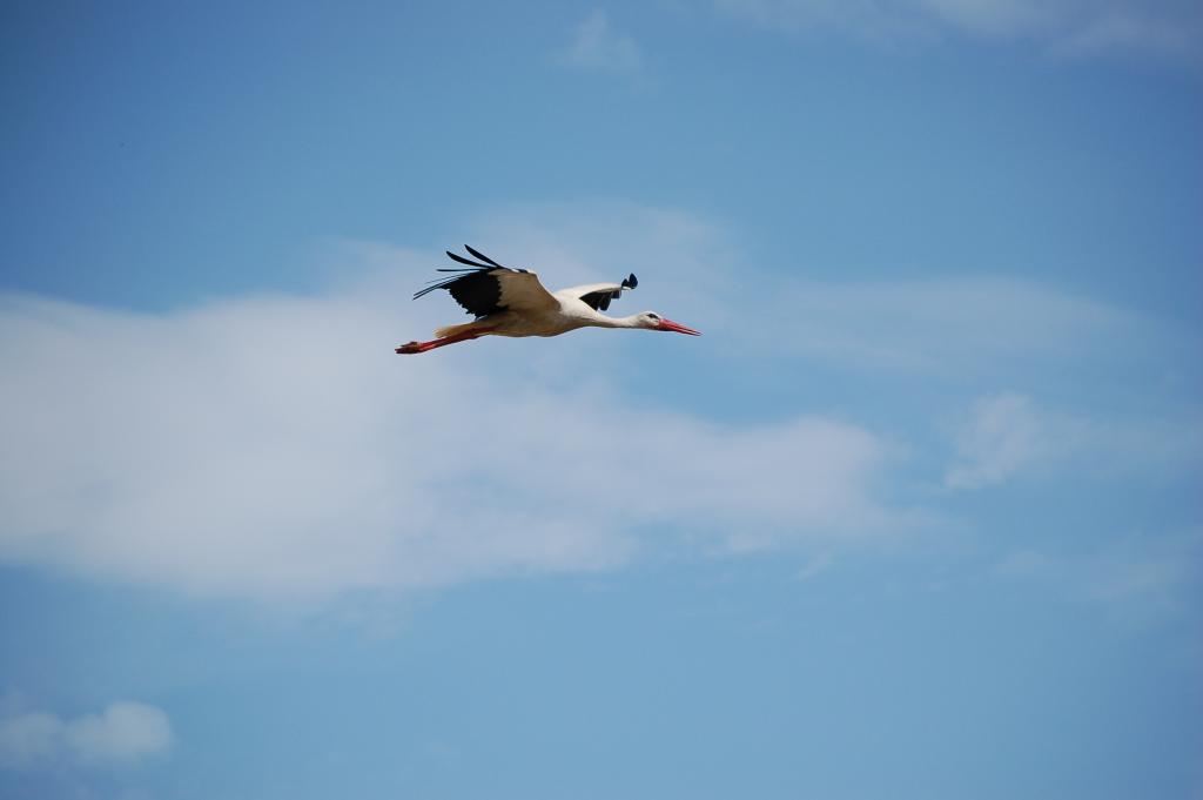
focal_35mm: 174
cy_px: 400
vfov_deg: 7.9
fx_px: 5810
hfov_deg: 11.8
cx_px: 602
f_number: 5.6
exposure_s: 1/1250
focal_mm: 116
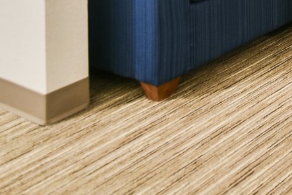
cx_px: 544
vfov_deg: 14.6
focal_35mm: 74
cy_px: -215
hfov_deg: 19.4
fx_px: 601
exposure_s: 1/8
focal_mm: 16
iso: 100
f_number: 2.8
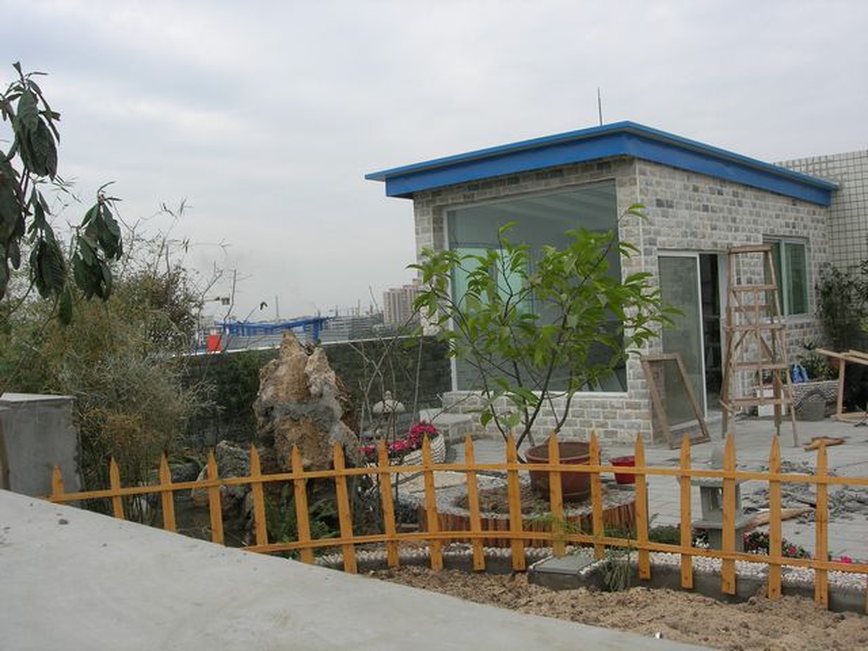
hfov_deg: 49.0
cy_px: 326
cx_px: 434
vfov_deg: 37.7
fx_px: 953
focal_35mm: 38
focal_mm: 7.8
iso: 64
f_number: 4.8
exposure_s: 1/310
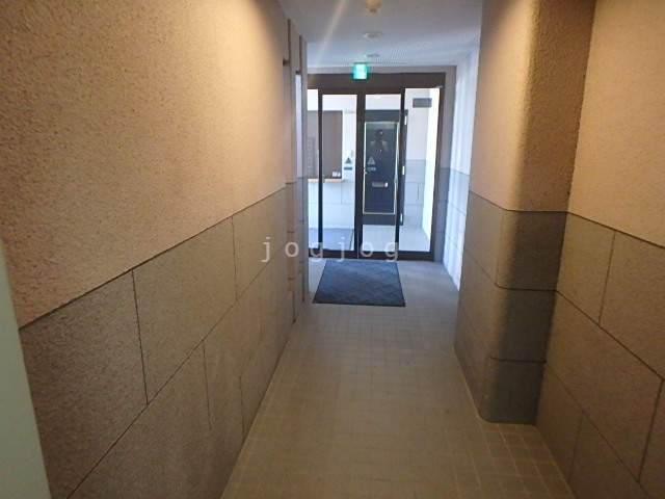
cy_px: 250
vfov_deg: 63.4
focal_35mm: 21
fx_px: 403
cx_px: 332
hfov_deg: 79.0
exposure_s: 1/20
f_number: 3.5
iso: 800
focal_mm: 3.7
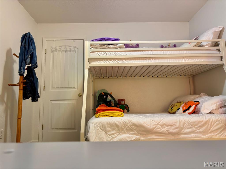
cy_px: 84
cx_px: 113
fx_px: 170
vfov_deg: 53.1
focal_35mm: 26
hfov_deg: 67.3
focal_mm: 5.96
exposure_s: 1/60
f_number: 1.6
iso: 125
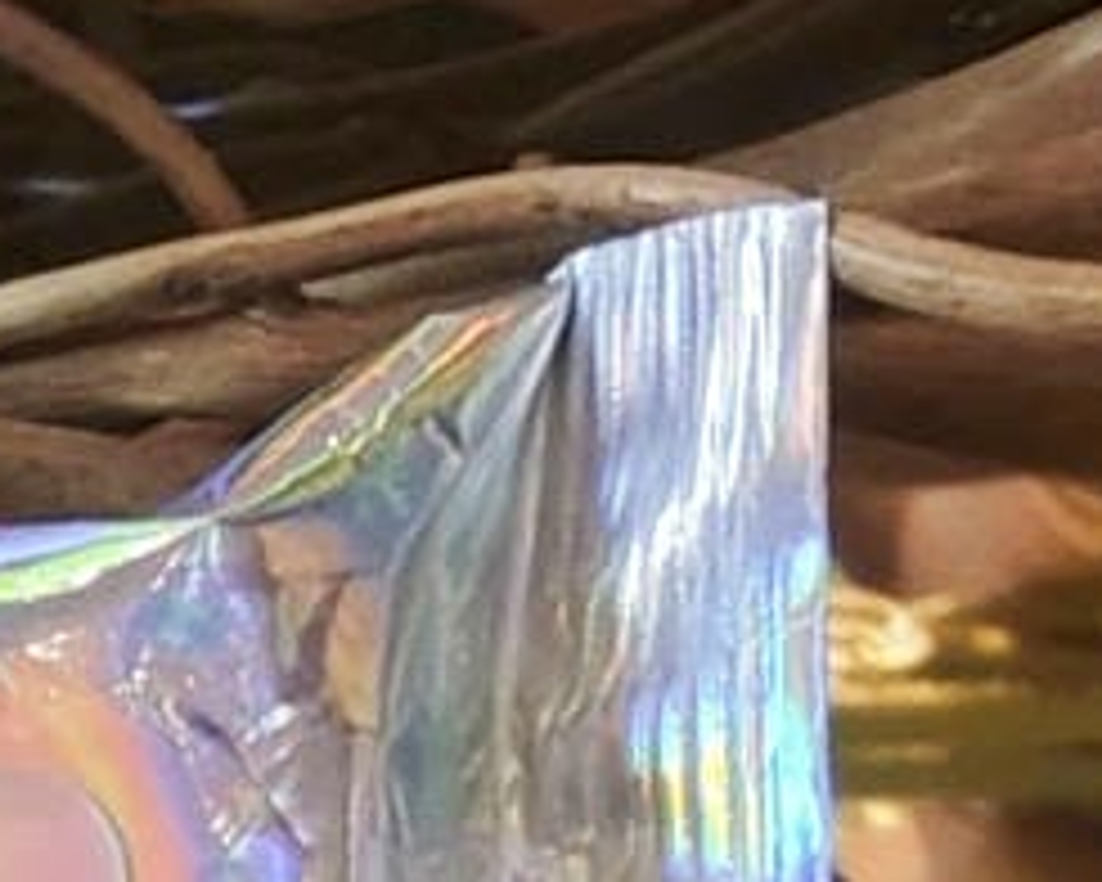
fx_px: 3588
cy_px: 1620
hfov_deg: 15.1
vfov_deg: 12.7
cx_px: -886
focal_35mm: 110
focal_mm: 2.03
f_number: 1.8
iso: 640
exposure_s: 1/33.3
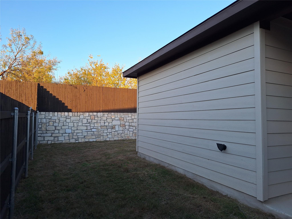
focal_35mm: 23
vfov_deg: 58.9
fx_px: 194
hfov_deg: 73.9
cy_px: 110
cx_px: 146
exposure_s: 1/417
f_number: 1.8
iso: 40
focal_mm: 5.54
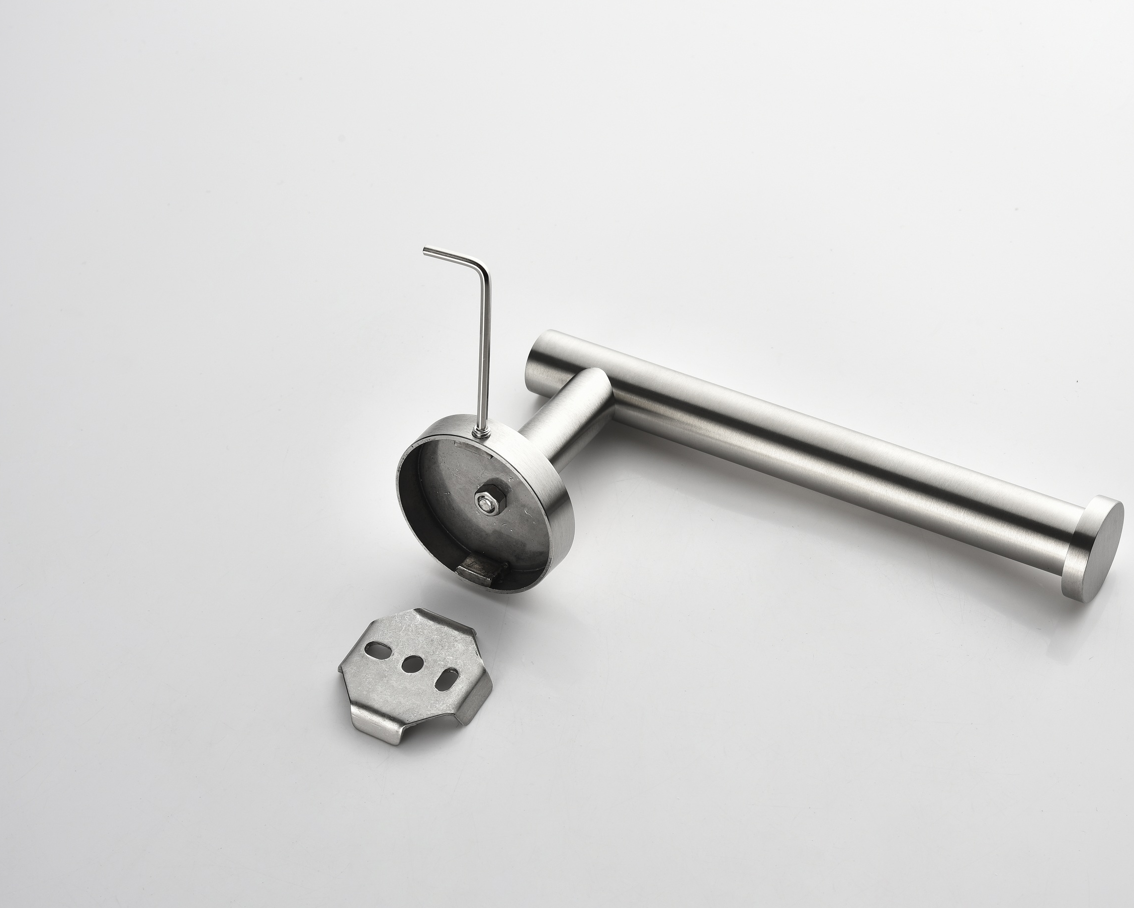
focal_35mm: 74
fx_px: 2484
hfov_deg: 25.7
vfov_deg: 20.7
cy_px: 476
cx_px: 700
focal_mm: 60
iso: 80
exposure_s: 1/125
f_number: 14
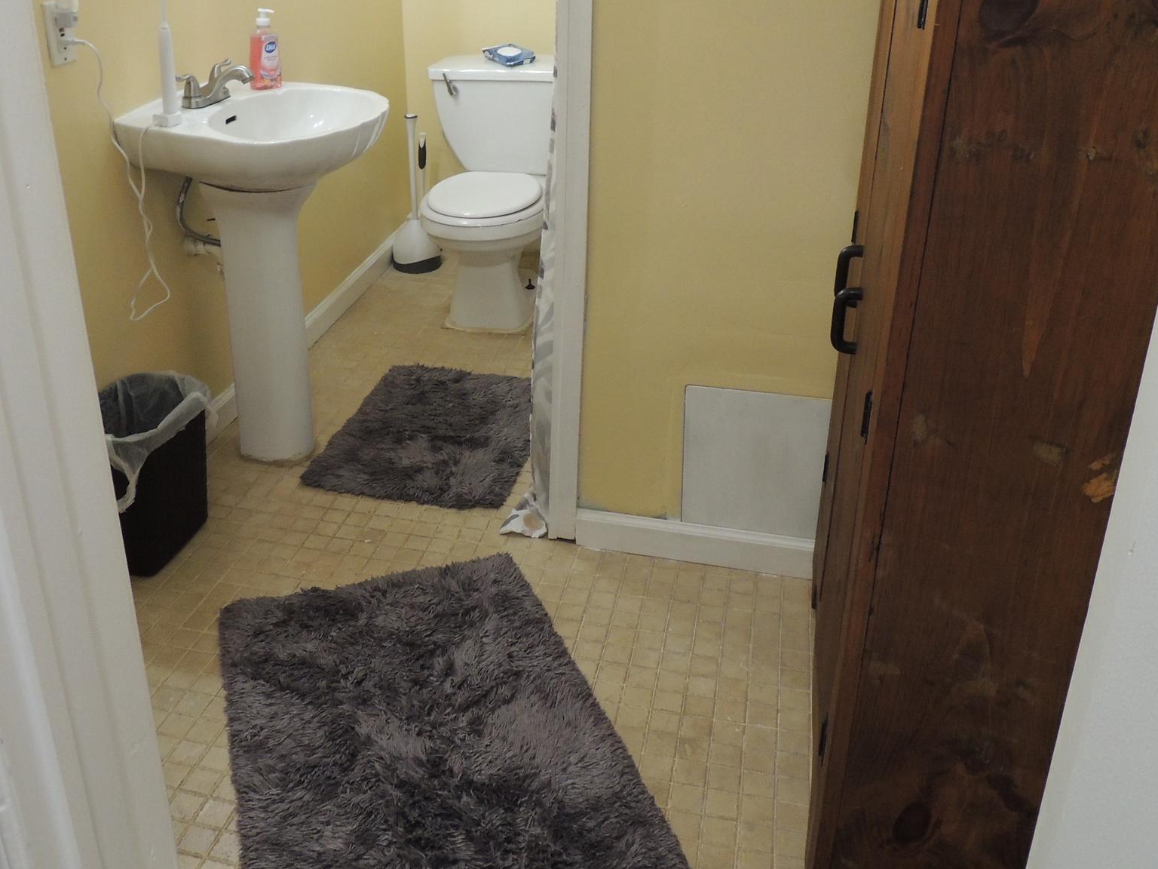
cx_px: 500
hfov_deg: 56.6
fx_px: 1070
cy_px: 292
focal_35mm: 32
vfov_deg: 43.6
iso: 400
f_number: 3
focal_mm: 4.3
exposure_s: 1/15
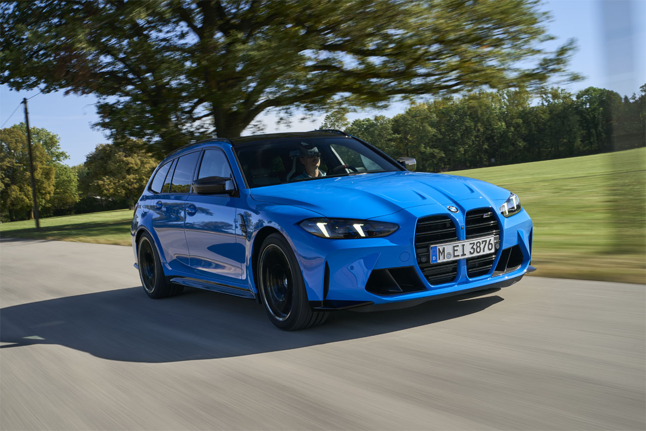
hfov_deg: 41.9
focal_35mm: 47
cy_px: 216
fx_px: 844
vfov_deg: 28.7
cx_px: 323
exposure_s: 1/20
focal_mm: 47
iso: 100
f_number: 16
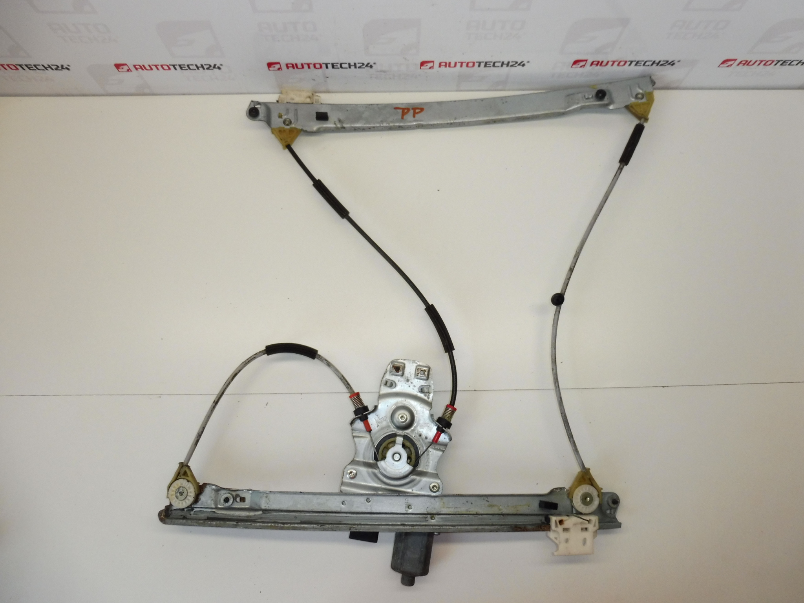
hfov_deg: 71.6
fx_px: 557
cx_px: 402
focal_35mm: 24
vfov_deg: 56.8
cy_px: 302
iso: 200
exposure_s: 1/200
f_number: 3.5
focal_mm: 4.3
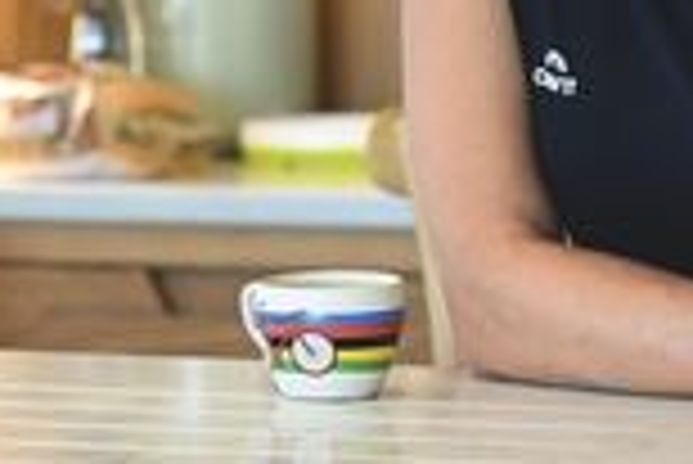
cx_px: 450
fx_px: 4566
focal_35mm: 237
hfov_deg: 8.7
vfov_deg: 5.8
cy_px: -119
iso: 3200
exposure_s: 1/320
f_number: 5
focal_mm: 91
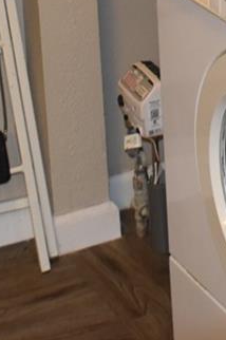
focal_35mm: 194
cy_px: -194
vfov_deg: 10.2
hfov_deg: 7.0
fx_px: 1831
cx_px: 279
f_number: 4.5
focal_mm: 26
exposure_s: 1/80
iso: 800
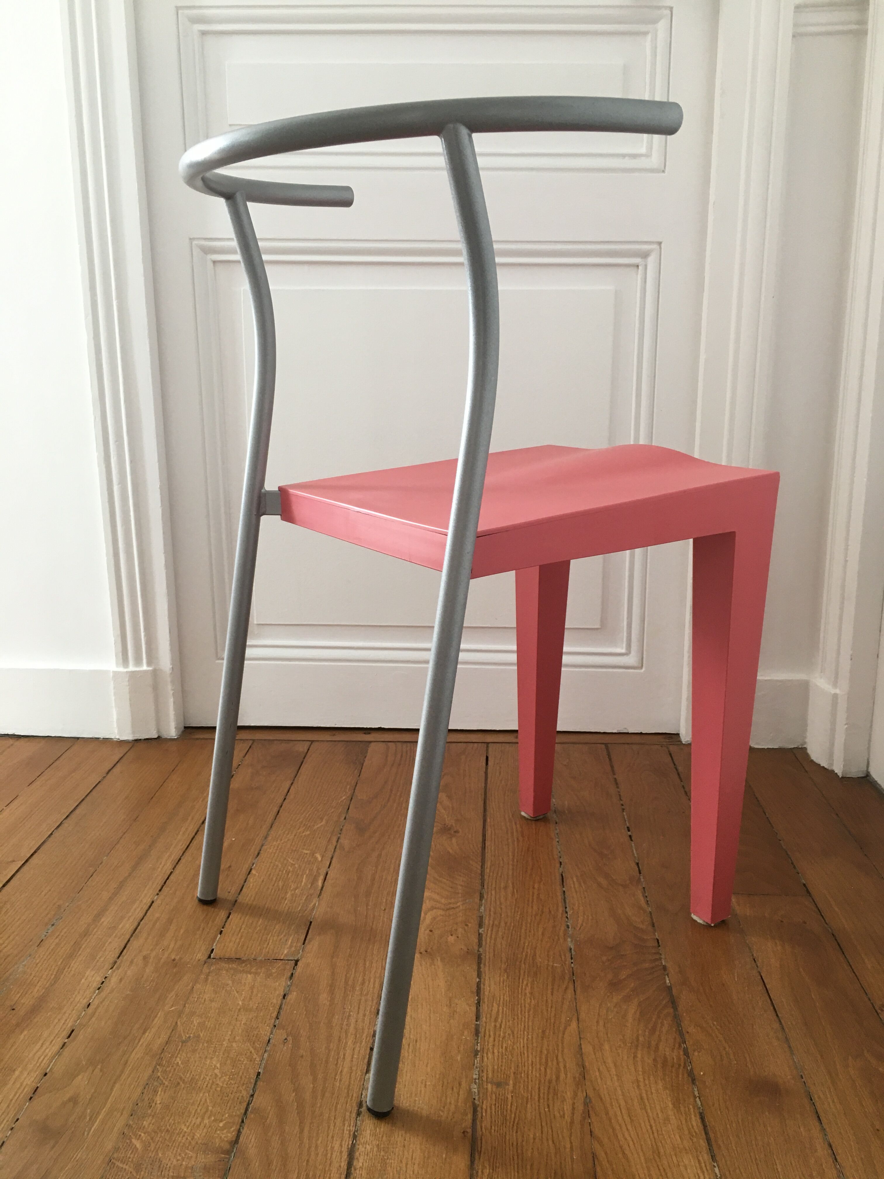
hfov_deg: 48.2
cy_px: 590
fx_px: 987
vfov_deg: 61.7
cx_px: 442
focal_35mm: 29
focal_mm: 4.15
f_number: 2.2
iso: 100
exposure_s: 1/33
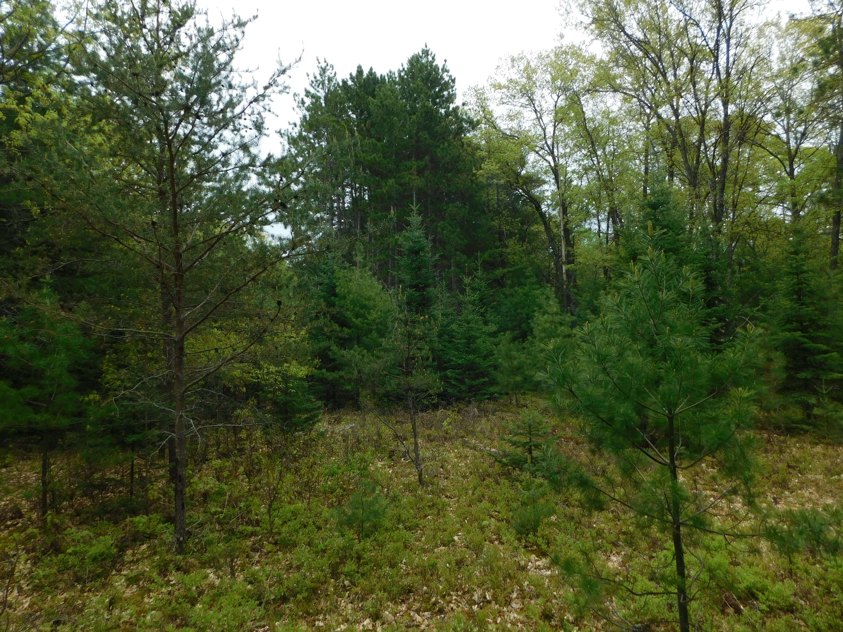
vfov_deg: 58.9
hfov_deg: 73.9
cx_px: 422
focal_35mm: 23
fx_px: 560
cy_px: 316
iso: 125
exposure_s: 1/640
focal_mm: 4
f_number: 3
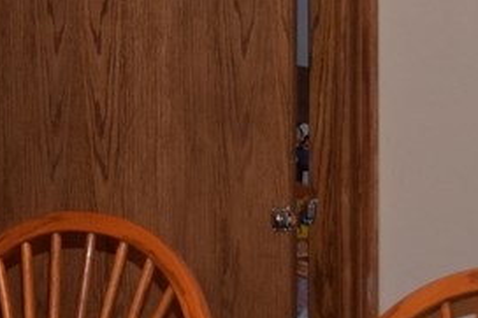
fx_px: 2388
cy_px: -84
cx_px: -251
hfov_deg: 11.0
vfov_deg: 7.5
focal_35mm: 180
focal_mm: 30
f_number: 4.5
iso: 800
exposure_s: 1/80
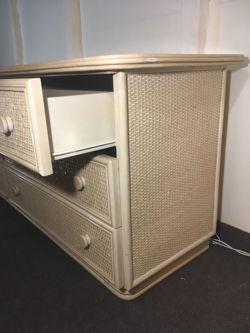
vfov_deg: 61.7
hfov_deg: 48.2
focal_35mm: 29
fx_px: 279
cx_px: 125
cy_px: 166
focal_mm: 4.15
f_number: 2.2
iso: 64
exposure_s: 1/33
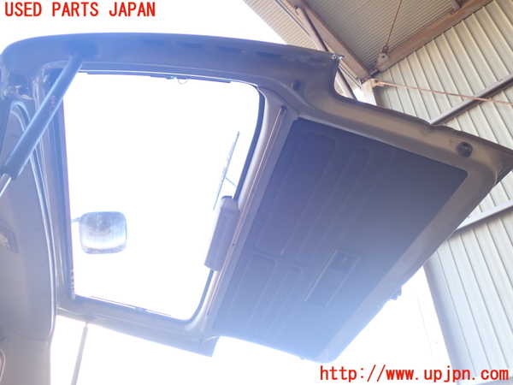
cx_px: 256
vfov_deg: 46.8
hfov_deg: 60.0
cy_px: 192
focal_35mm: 30
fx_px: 445
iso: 125
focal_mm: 5.4
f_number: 2.3
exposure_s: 1/60
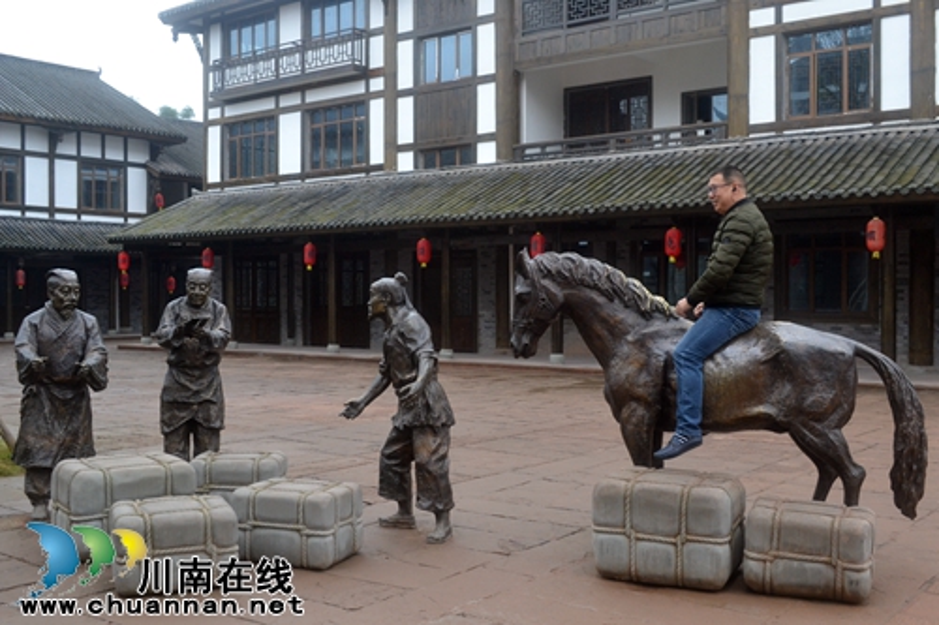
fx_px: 939
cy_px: 312
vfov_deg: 36.8
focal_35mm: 36
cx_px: 470
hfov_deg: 53.1
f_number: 8
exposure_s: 1/250
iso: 800
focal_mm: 24
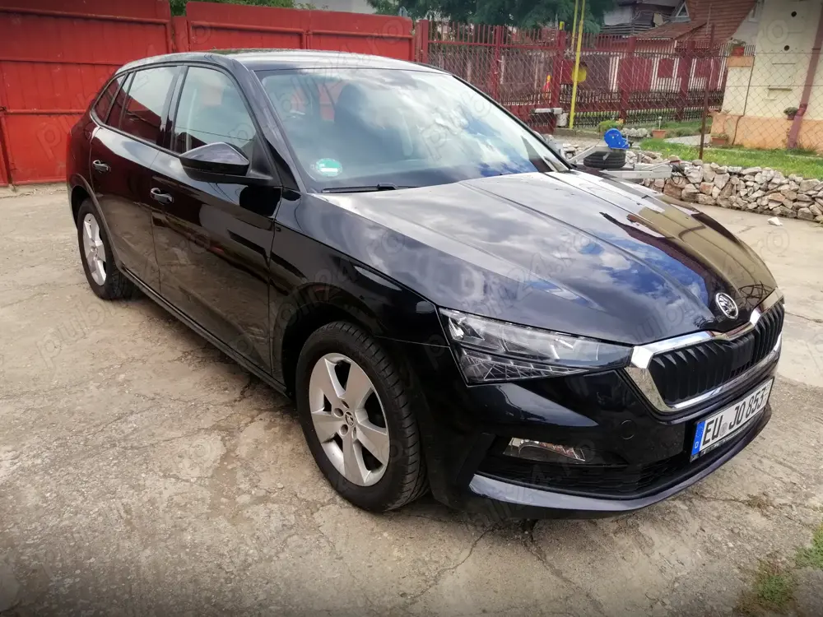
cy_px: 308
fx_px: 642
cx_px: 412
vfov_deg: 51.4
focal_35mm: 27
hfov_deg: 65.3
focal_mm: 3.95
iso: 50
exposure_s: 1/294
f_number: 1.8
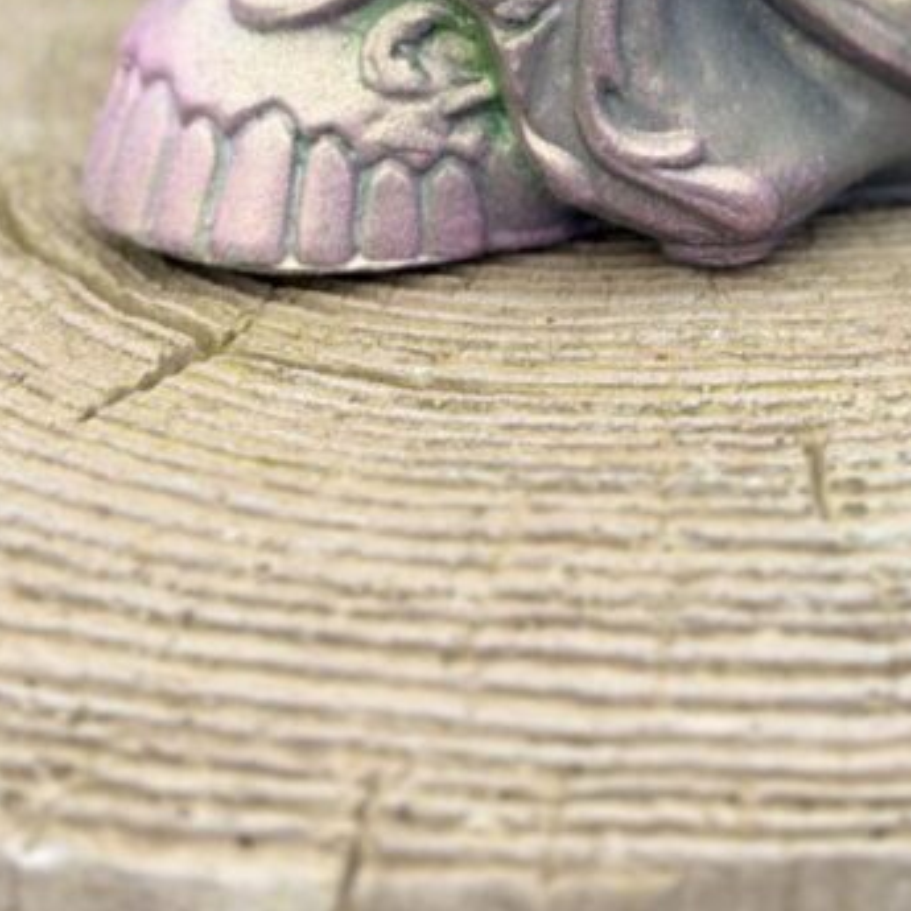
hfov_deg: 13.8
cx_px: 700
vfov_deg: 13.2
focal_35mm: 126
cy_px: -415
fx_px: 3752
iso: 64
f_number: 1.78
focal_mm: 6.76
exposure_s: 1/549
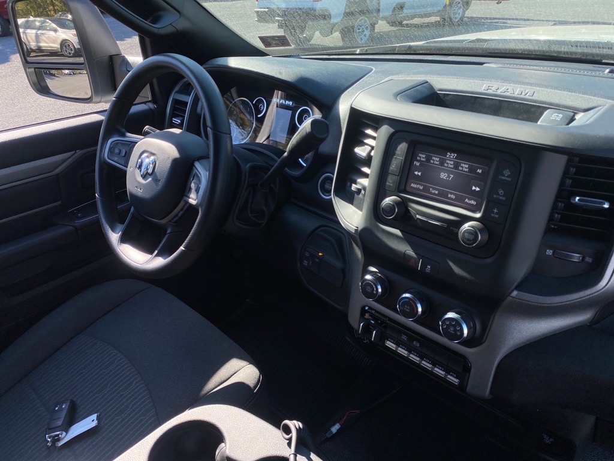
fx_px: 461
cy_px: 230
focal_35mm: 26
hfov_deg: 67.3
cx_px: 307
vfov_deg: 53.1
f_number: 1.8
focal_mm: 4.25
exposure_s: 1/965
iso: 32
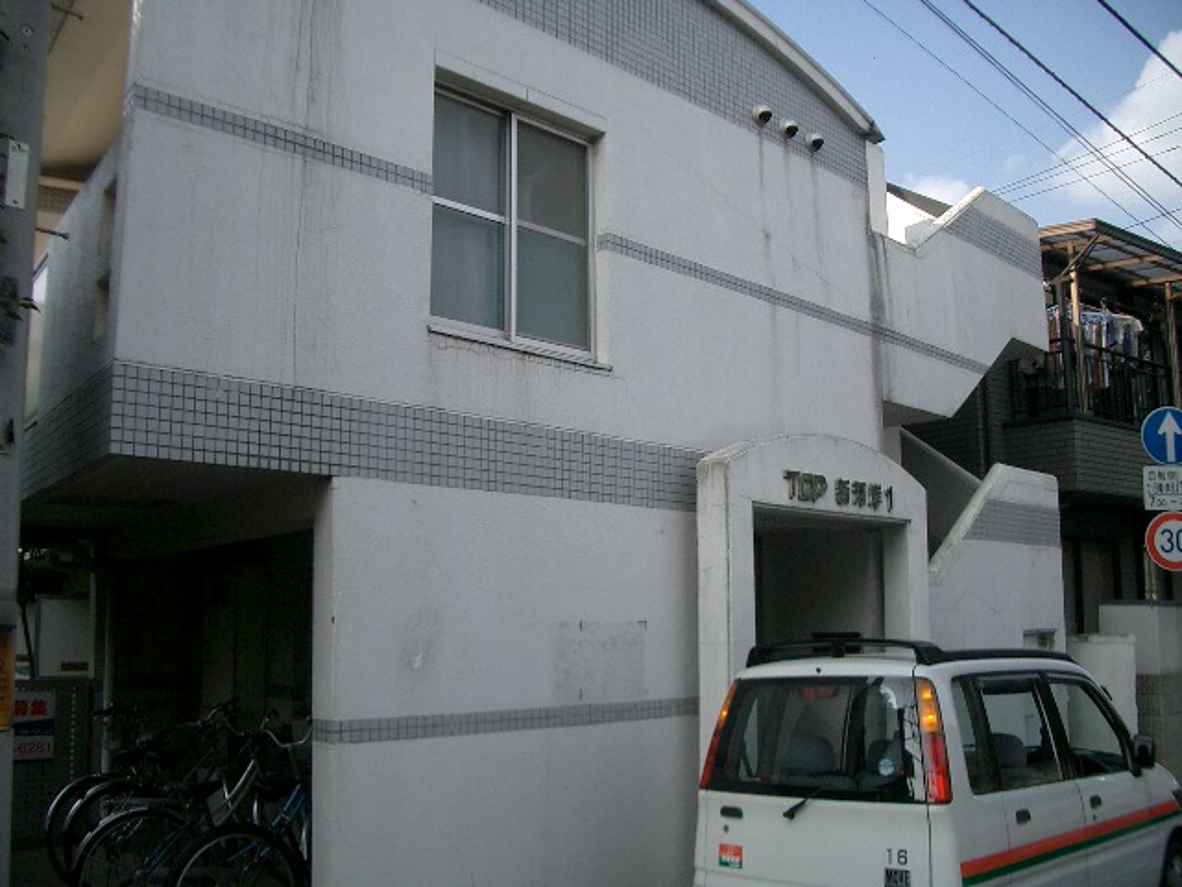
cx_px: 591
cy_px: 444
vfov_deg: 40.7
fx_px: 1195
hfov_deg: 52.6
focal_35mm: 35
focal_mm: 5.8
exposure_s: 1/640
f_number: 2.6
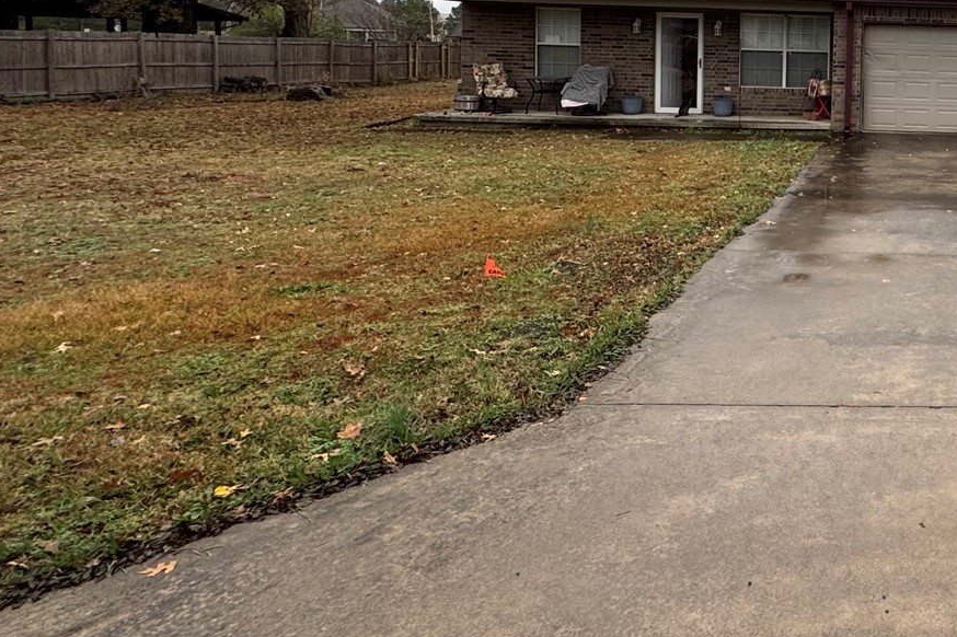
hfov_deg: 47.9
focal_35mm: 32
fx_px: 850
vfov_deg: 38.6
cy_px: 81
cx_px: 969
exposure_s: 1/207
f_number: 2.2
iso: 40
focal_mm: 2.22
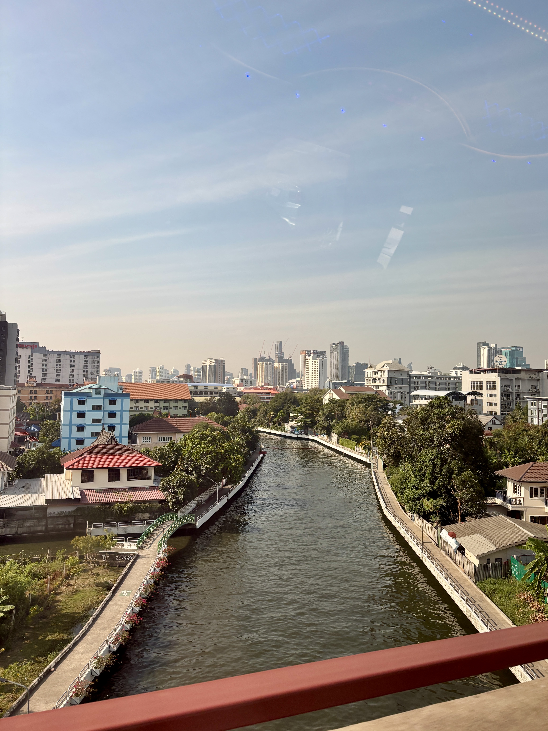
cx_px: 284
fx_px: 570
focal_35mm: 27
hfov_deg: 51.3
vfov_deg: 65.3
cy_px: 352
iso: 50
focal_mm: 5.96
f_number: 1.6
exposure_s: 1/278
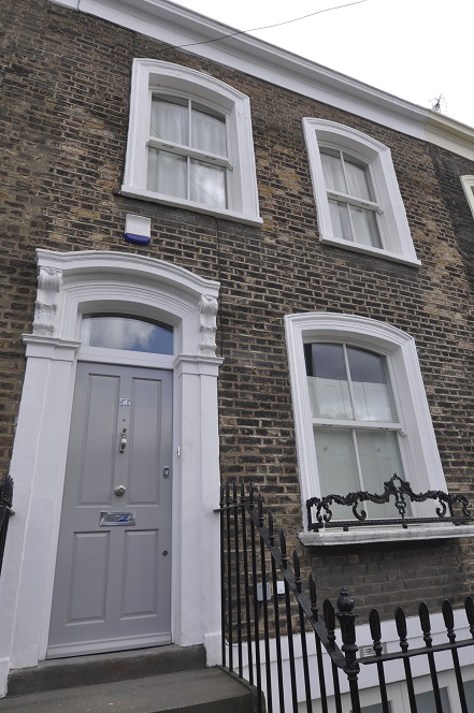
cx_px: 237
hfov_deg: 59.4
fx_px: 416
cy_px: 356
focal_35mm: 21
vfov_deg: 81.3
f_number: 7.1
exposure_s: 1/160
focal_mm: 14
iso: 100
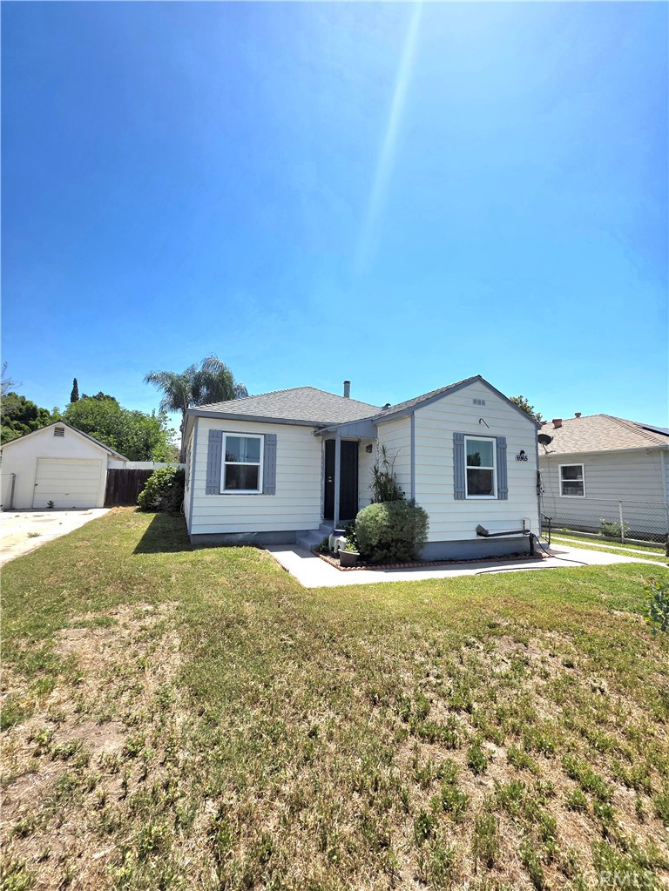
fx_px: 335
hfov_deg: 90.0
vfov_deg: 106.2
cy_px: 446
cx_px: 334
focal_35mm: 13
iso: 40
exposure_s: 1/3333
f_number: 1.9
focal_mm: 2.2
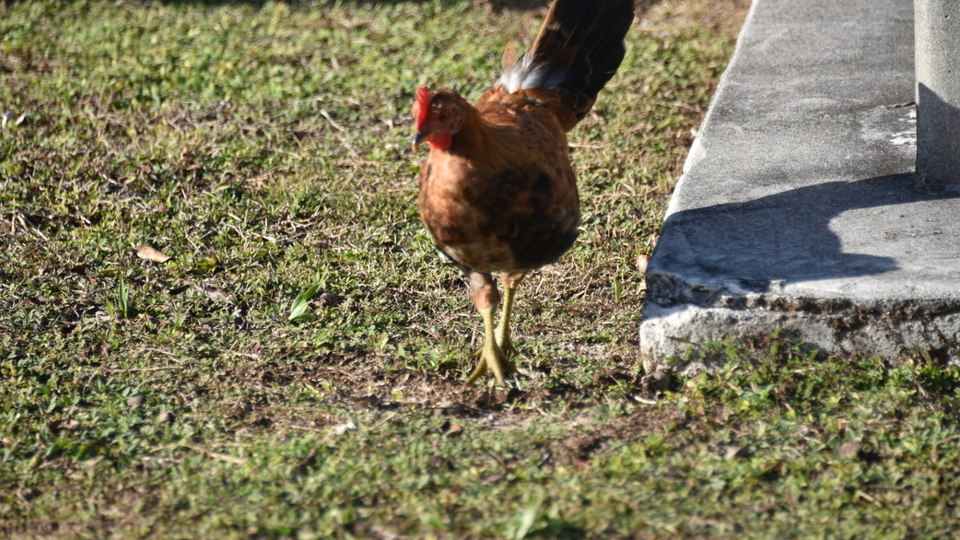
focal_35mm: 386
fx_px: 9825
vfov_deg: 3.1
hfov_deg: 5.6
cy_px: 231
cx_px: 484
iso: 220
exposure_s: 1/640
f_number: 5.6
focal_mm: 300
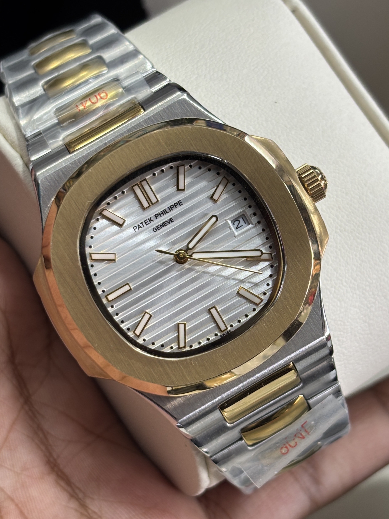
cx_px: 194
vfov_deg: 36.8
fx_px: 779
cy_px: 260
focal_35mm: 52
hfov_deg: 28.0
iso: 50
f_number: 1.6
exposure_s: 1/100
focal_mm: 5.96
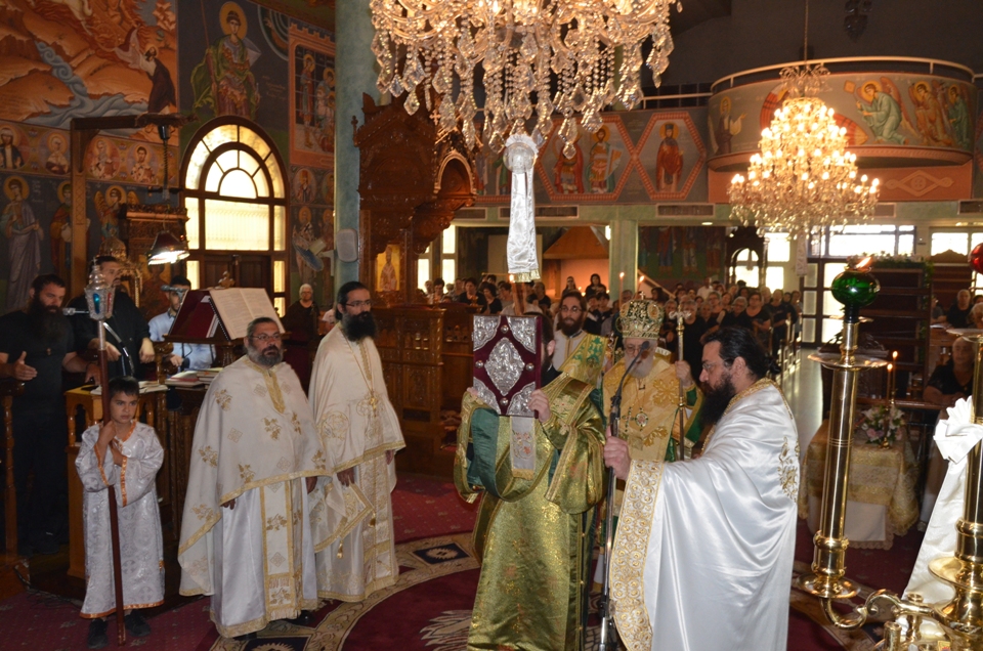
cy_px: 326
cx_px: 492
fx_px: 858
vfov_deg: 41.5
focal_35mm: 32
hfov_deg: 59.6
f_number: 6.3
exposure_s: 1/60
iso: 2000
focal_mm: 21
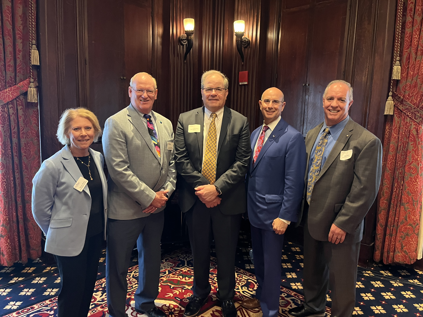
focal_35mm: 26
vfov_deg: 53.1
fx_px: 318
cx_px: 212
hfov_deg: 67.3
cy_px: 158
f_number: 1.6
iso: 500
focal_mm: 5.1
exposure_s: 1/40
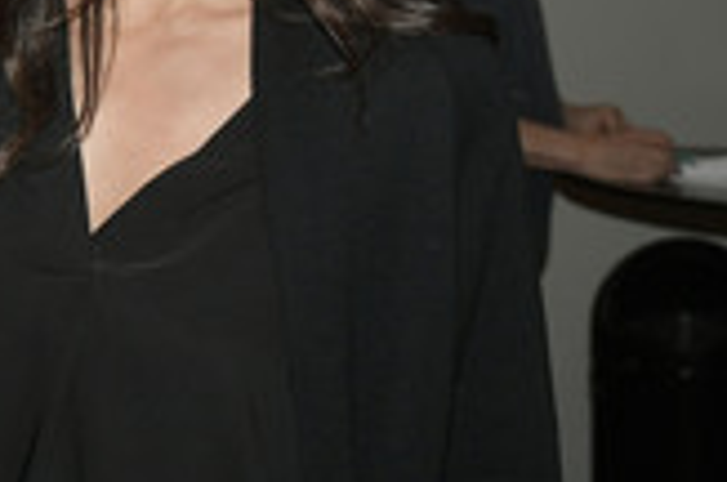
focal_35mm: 111
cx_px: -154
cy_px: -152
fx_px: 2237
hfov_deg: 17.6
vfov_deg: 11.9
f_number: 5.6
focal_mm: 40
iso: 2000
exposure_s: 1/200
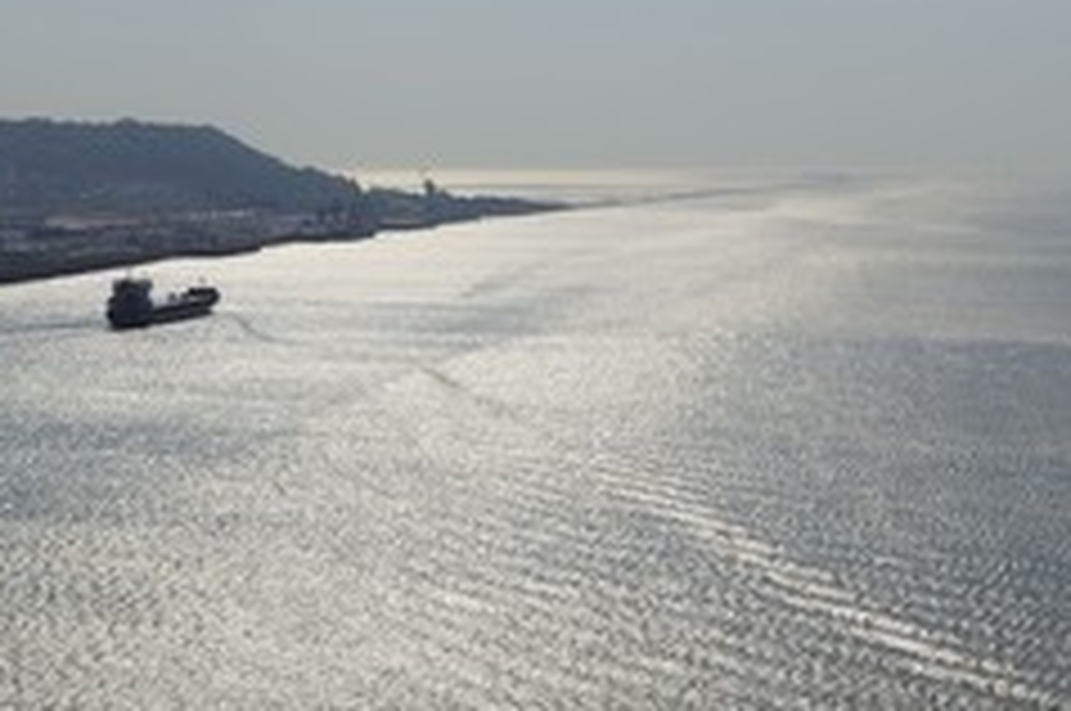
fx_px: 2525
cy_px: 135
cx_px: 668
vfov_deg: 15.9
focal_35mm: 85
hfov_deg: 23.9
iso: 400
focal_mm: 48
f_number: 14
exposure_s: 1/800
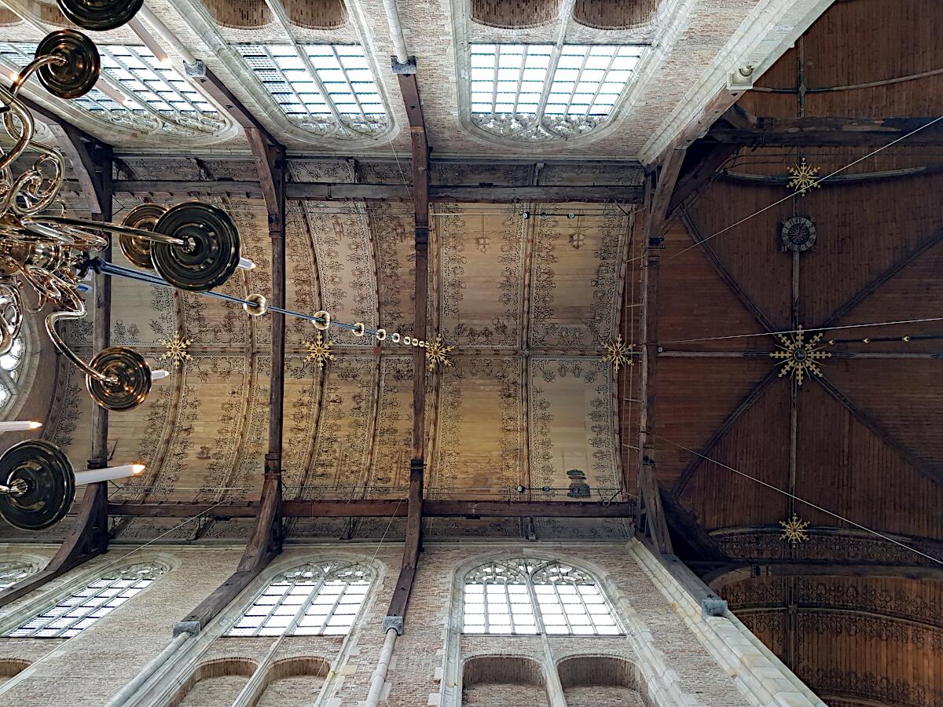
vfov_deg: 53.1
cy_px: 354
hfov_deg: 67.3
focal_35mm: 26
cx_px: 472
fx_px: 708
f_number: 1.7
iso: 100
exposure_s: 1/50
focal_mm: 4.2
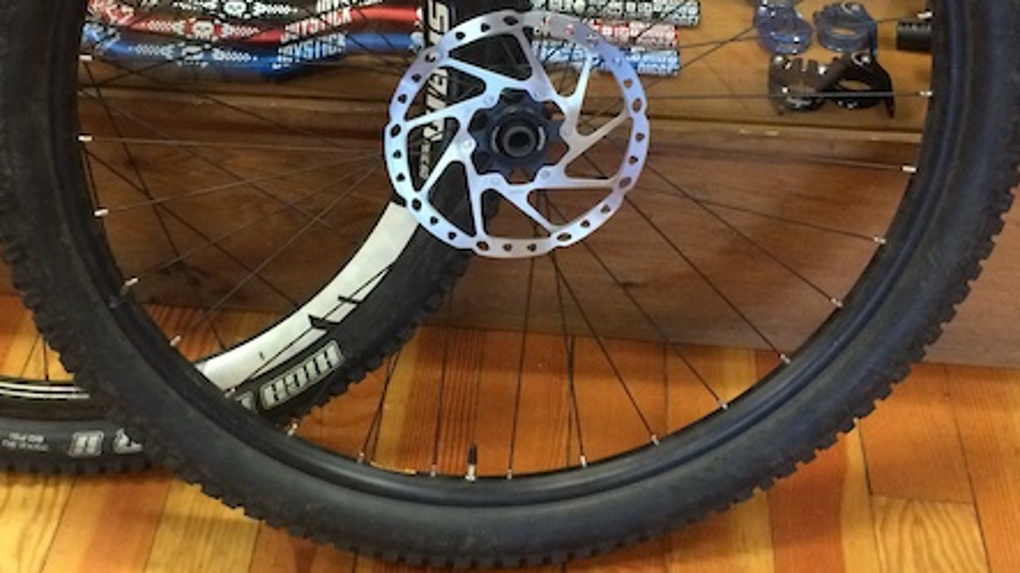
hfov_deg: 36.4
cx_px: 371
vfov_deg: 20.9
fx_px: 1541
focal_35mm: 57
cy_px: 136
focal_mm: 4.15
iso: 320
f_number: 2.2
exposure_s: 1/30
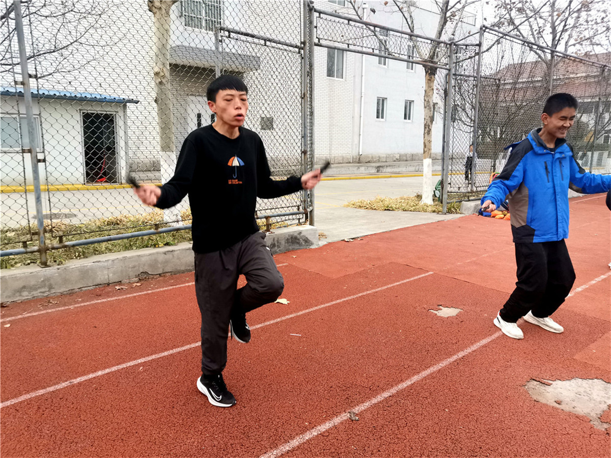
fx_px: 476
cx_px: 306
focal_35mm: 27
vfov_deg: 51.3
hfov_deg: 65.3
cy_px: 229
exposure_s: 1/132
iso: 50
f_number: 1.8
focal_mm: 3.95
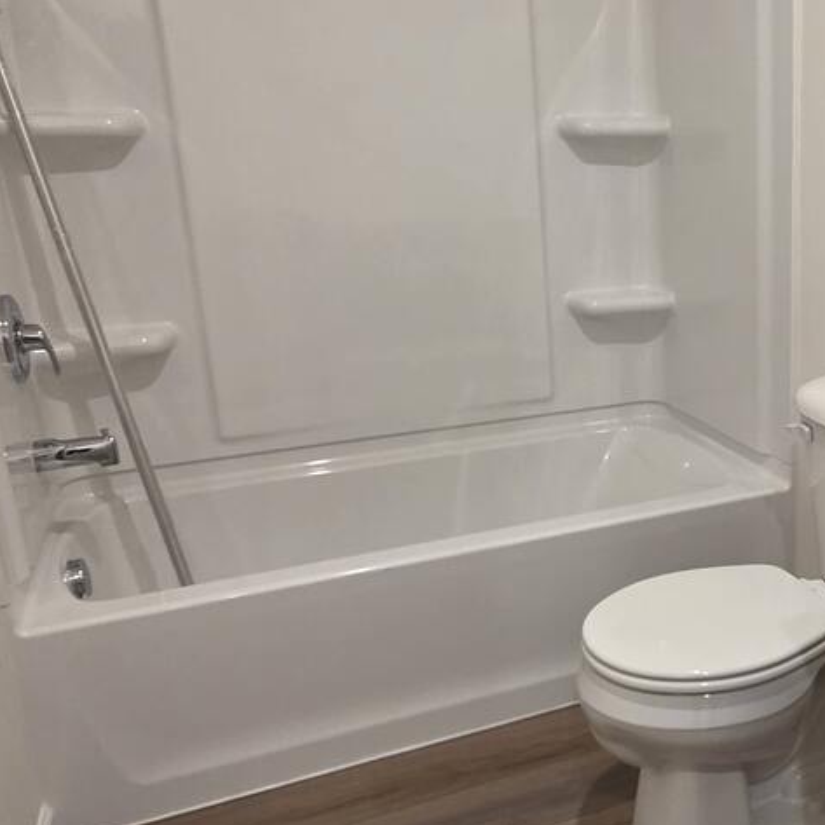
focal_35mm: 35
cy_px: 410
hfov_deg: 42.7
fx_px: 944
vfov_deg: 47.2
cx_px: 764
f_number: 1.9
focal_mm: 2.2
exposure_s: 1/120
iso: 250
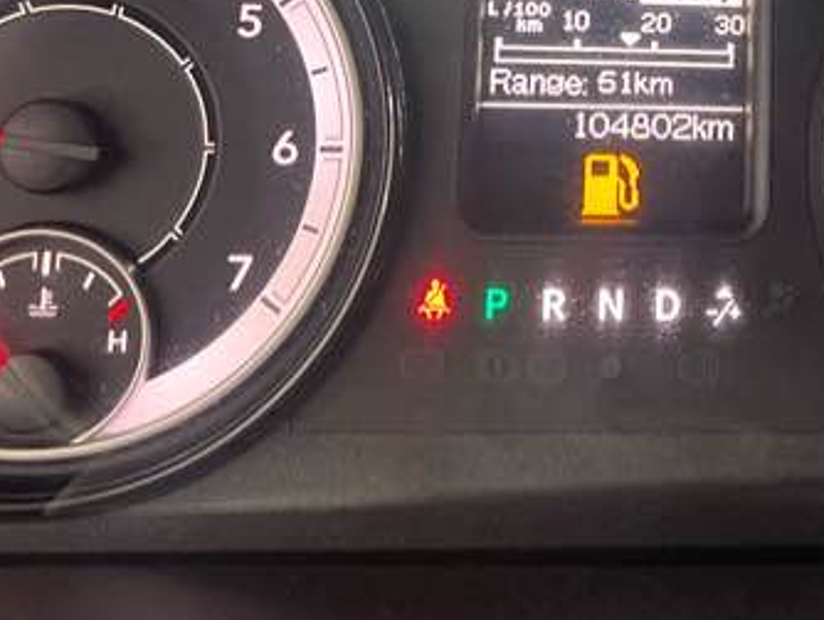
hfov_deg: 26.2
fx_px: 1715
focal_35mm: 72
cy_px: -127
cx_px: 738
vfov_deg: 19.3
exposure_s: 1/60
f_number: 1.5
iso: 400
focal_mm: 5.7
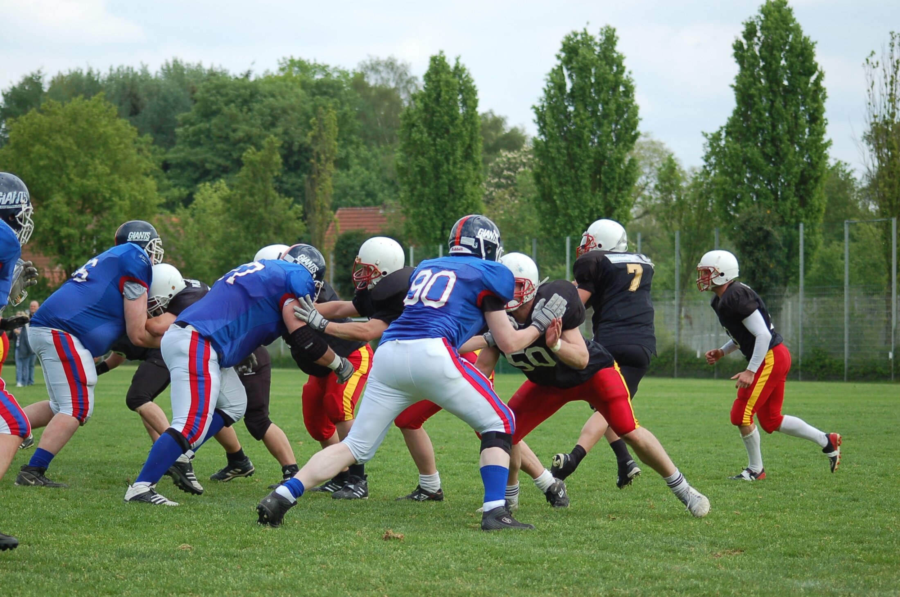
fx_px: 3069
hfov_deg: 16.7
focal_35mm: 123
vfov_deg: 11.1
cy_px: 298
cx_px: 450
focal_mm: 82
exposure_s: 1/1000
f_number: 4
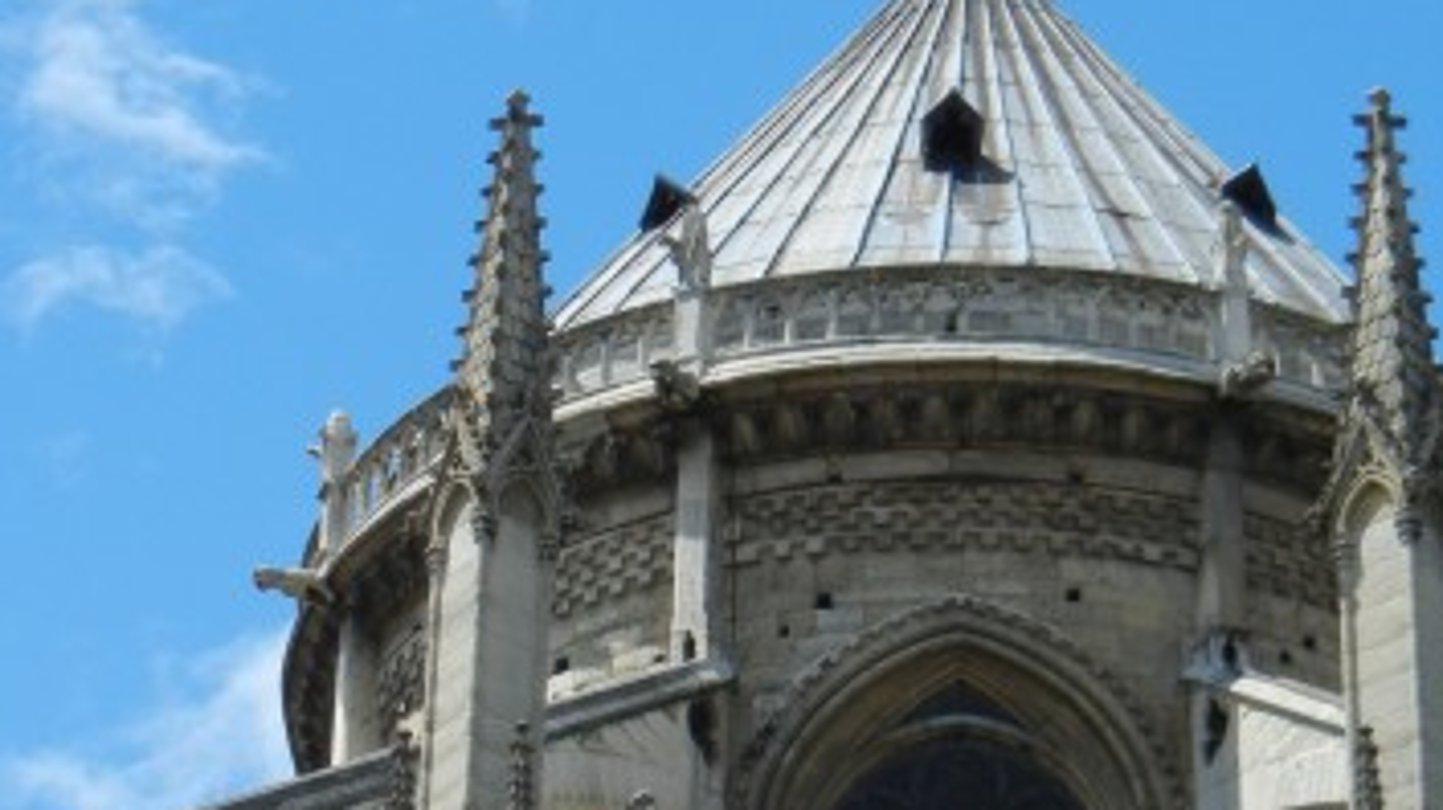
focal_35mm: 140
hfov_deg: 15.4
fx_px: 5353
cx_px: 752
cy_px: 610
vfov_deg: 8.6
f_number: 4
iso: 160
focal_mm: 10.6
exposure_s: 1/1043
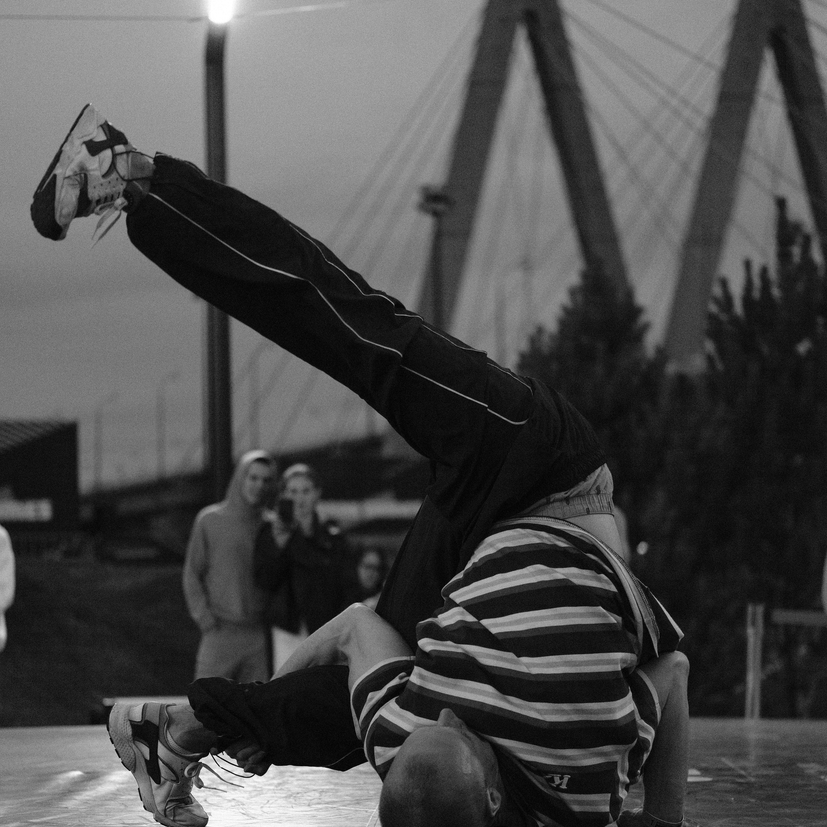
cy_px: 542
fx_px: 2595
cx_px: 414
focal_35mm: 96
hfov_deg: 18.1
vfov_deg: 18.1
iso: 4000
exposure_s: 1/640
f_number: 2
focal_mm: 50
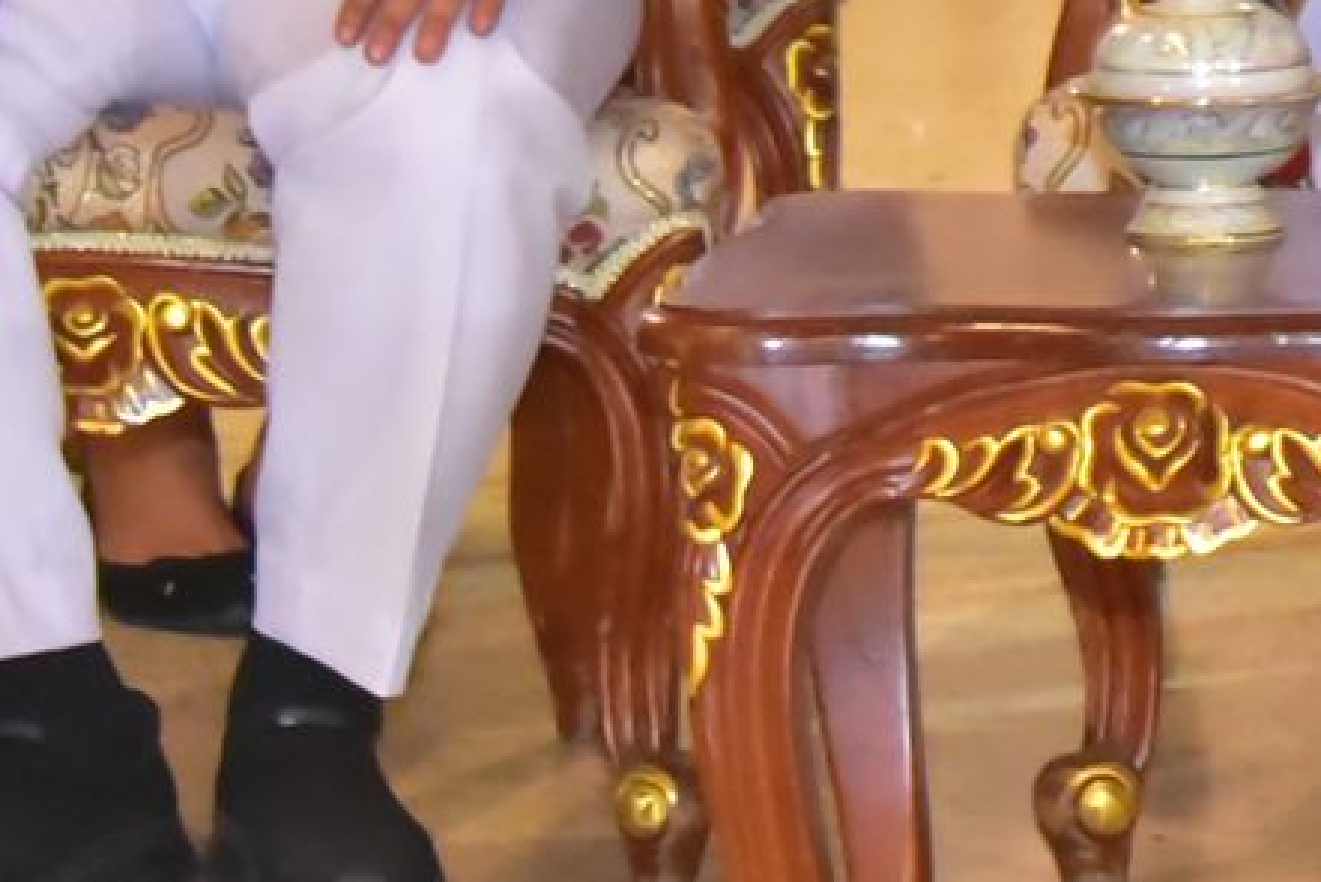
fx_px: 14131
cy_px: -713
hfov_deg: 5.3
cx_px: 2537
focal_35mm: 385
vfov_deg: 3.5
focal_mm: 68
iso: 8000
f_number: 4.8
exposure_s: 1/200
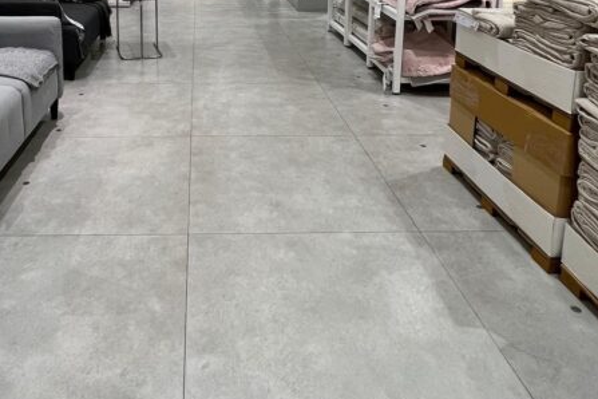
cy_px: -9
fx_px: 515
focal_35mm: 31
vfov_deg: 37.4
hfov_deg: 59.0
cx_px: 203
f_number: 1.8
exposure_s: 1/100
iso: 100
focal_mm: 1.57
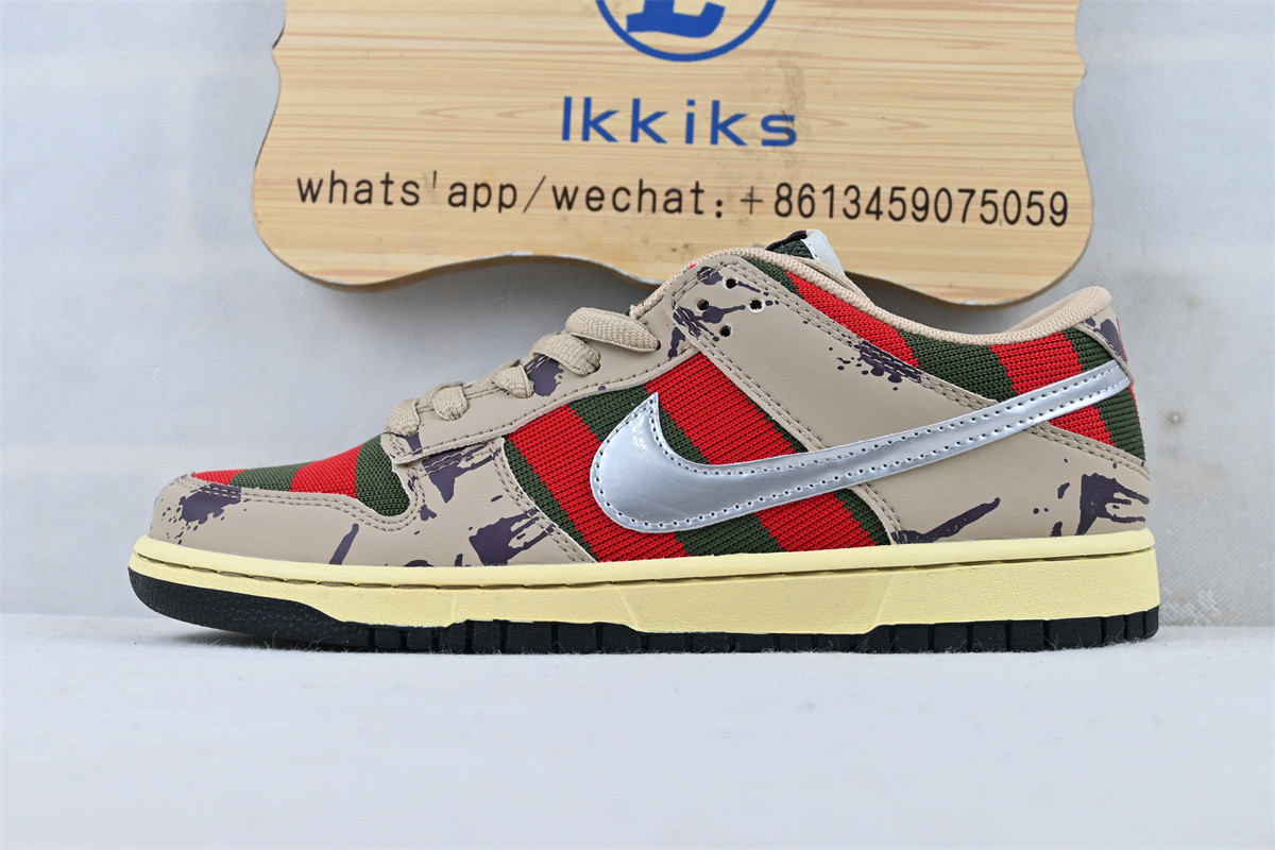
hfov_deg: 40.0
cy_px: 425
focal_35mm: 50
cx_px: 638
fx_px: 1753
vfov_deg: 27.3
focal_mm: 33
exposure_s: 1/50
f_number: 5
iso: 100
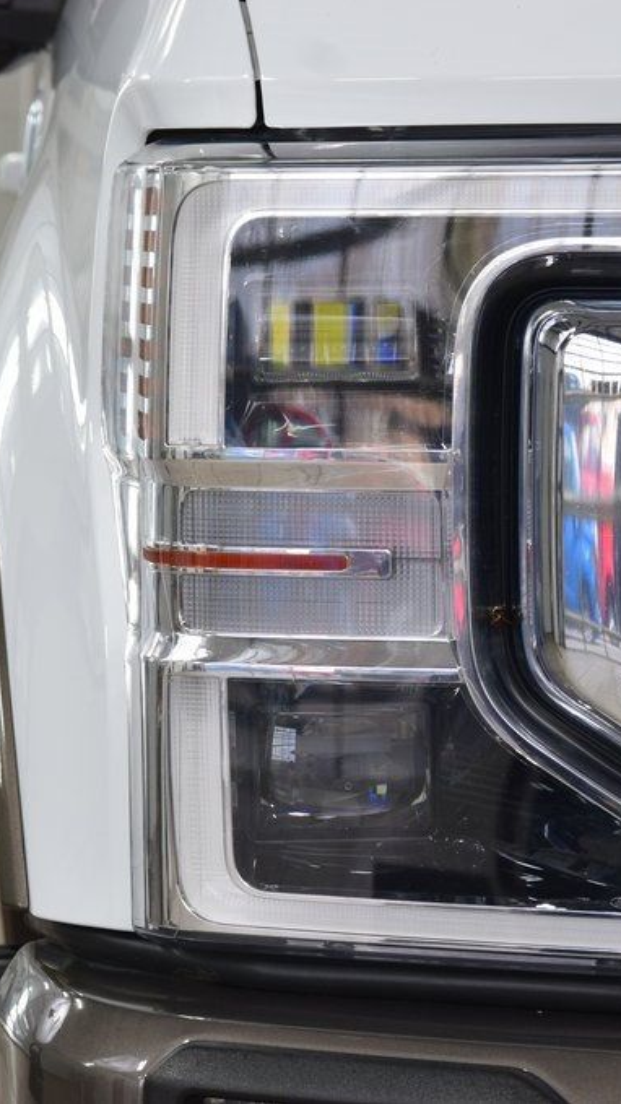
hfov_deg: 7.3
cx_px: 512
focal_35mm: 166
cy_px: 550
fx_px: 4859
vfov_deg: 13.0
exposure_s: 1/30
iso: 720
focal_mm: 70
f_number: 7.1
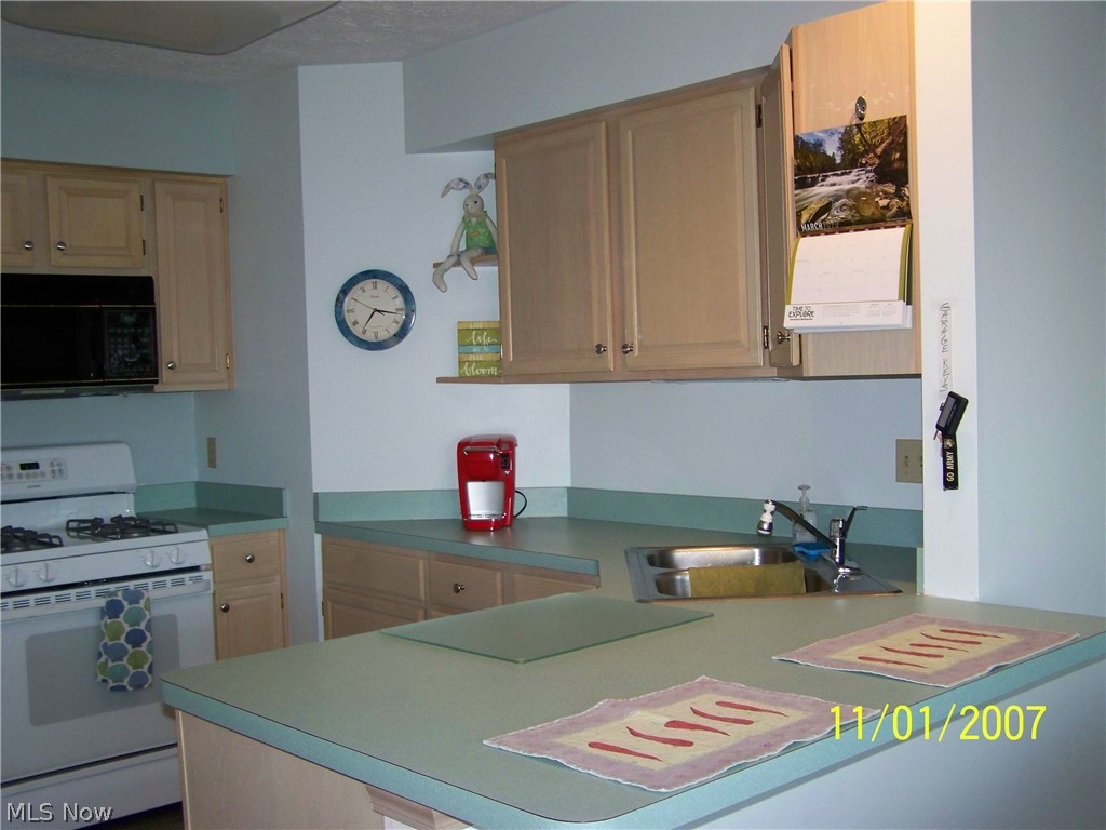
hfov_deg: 49.0
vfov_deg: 37.7
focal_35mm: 38
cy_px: 415
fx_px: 1214
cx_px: 553
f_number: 2.8
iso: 200
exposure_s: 1/30
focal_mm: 6.3
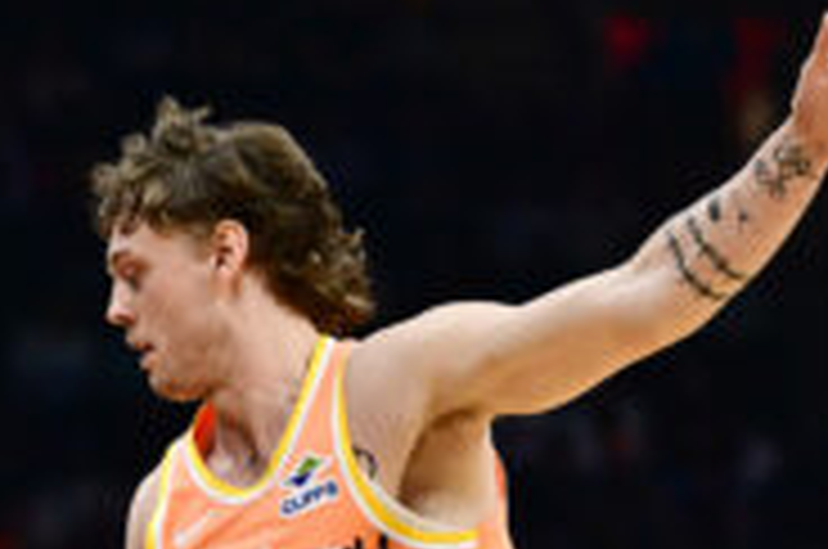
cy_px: 929
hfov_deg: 4.8
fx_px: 9873
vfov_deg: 3.2
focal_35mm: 430
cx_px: 225
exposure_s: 1/2500
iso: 3200
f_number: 2.8
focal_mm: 125
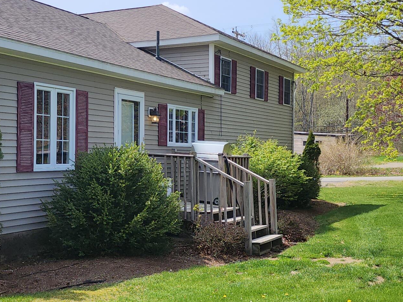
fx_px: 640
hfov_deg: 34.8
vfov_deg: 26.5
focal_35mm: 55
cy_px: 137
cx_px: 160
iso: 12
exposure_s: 1/1212
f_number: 1.8
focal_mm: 6.4
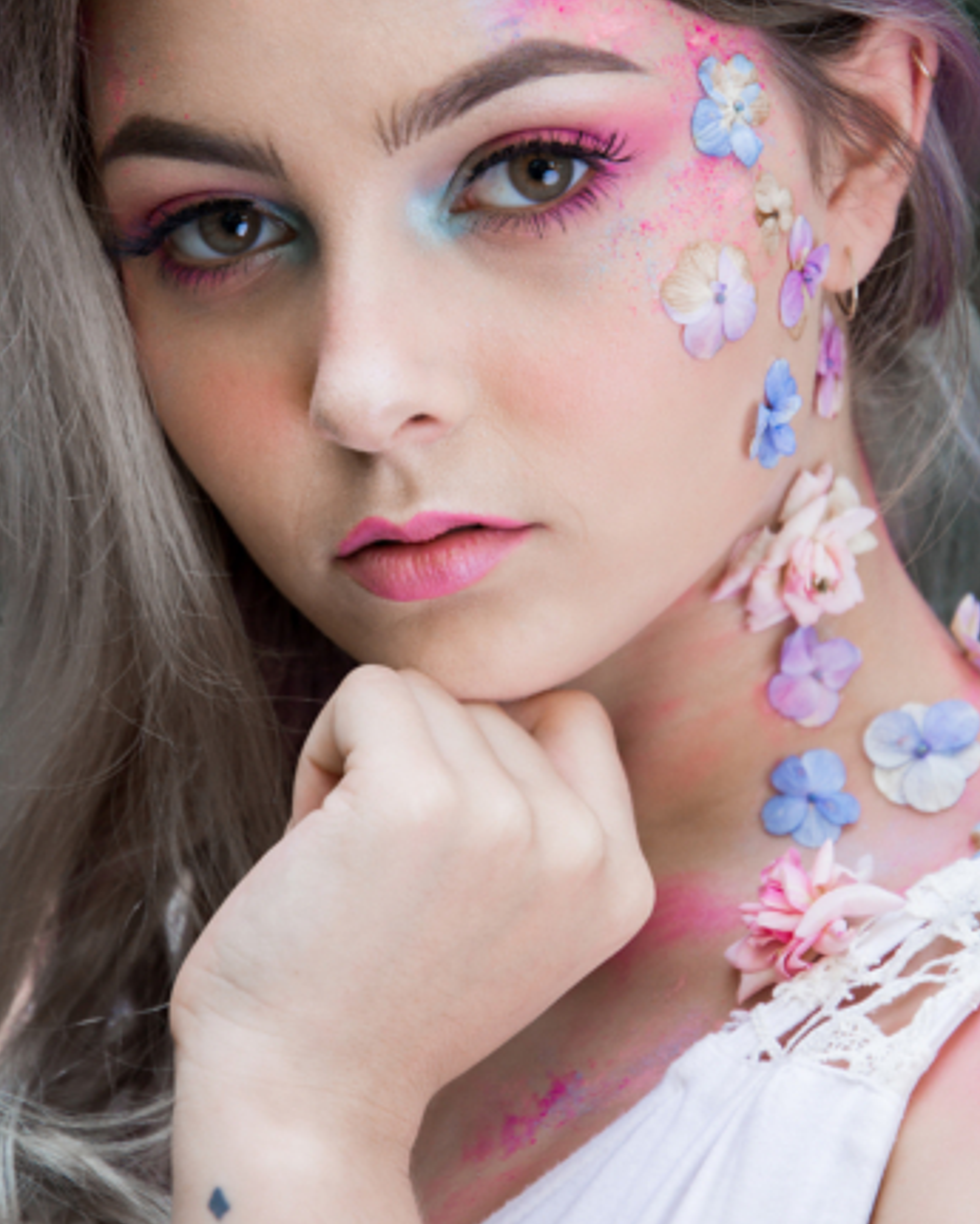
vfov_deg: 14.9
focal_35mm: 129
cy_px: 567
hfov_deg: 12.0
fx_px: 4675
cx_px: 489
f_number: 4
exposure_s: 1/60
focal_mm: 56
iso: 400
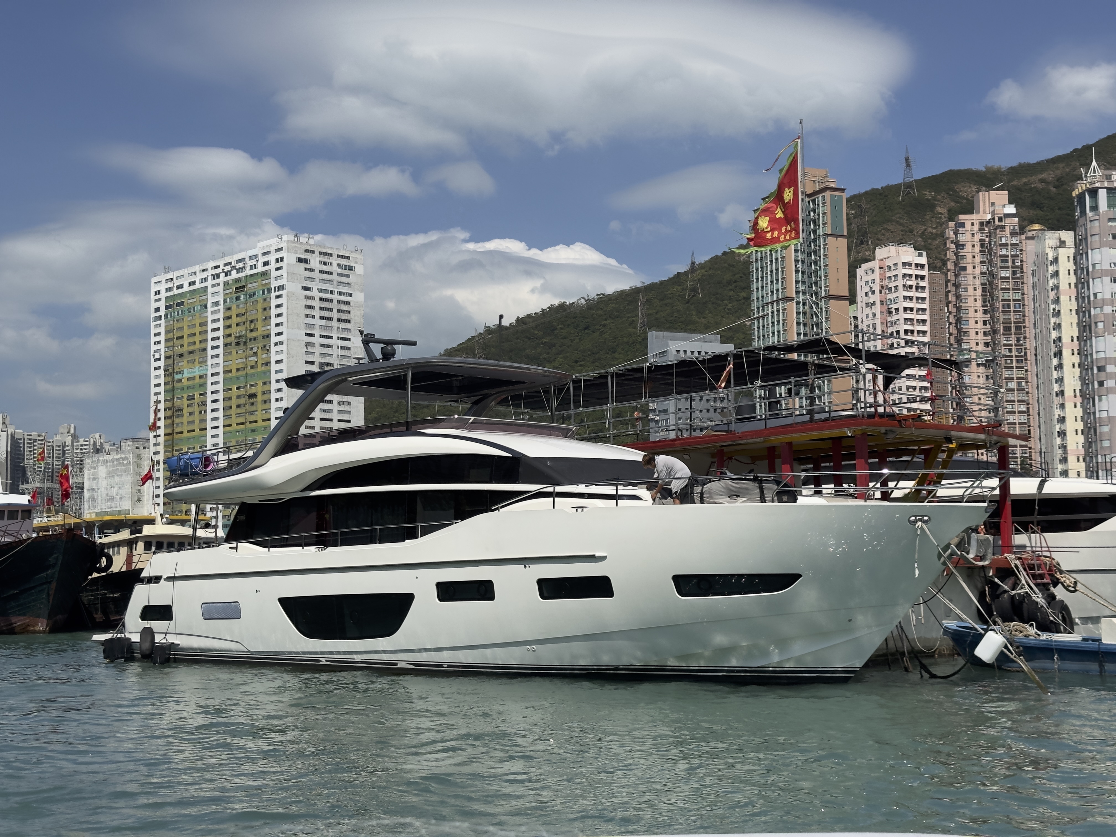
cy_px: 418
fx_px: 1547
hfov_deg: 39.7
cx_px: 558
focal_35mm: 48
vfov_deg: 30.3
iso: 64
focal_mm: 6.86
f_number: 1.78
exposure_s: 1/8197
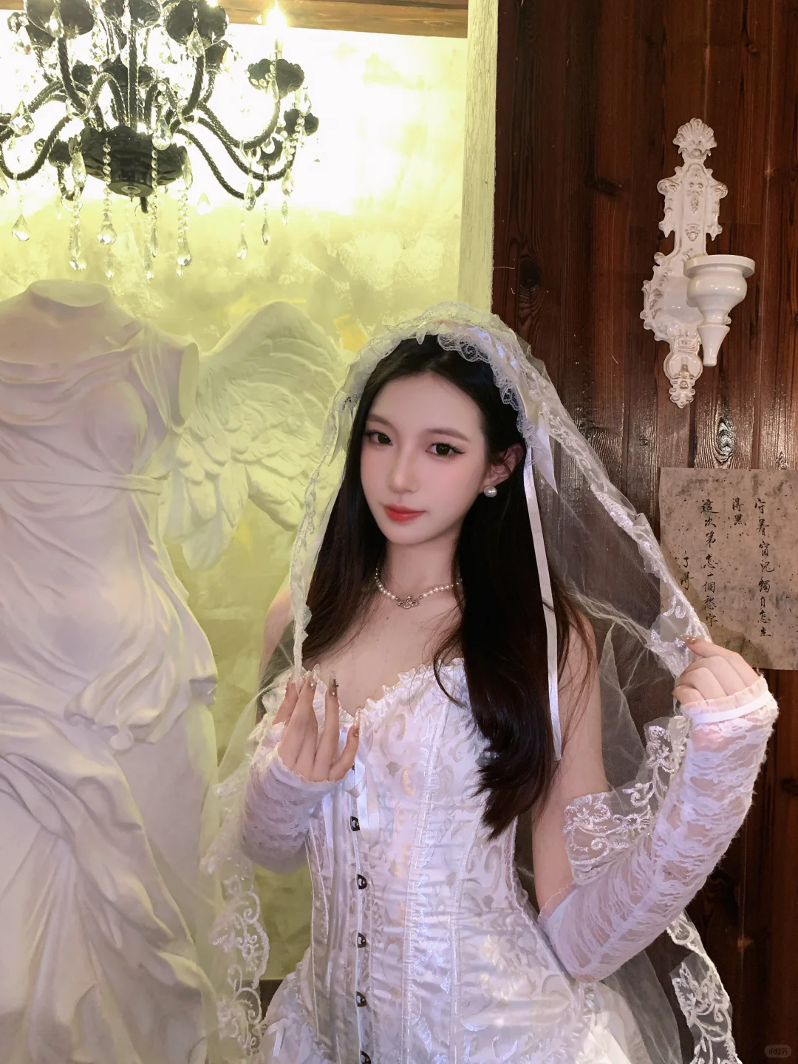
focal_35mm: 26
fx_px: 799
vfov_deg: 67.3
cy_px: 532
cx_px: 399
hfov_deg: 53.1
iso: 400
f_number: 1.8
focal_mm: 4.25
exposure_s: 1/50
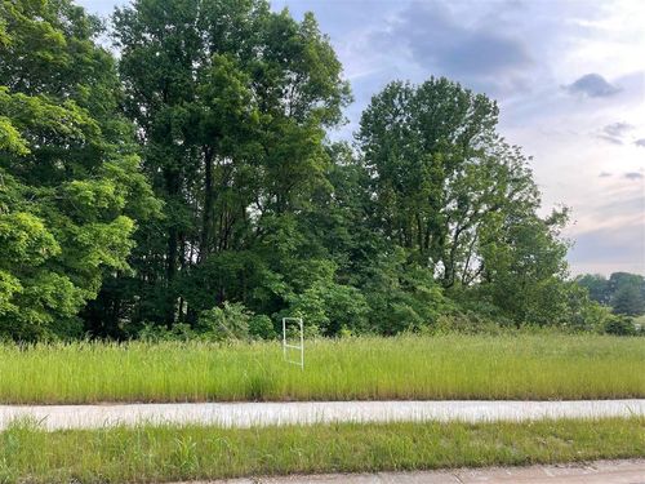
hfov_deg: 67.3
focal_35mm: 26
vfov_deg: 53.1
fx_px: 484
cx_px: 322
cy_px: 242
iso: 32
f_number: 1.6
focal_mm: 5.1
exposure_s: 1/427
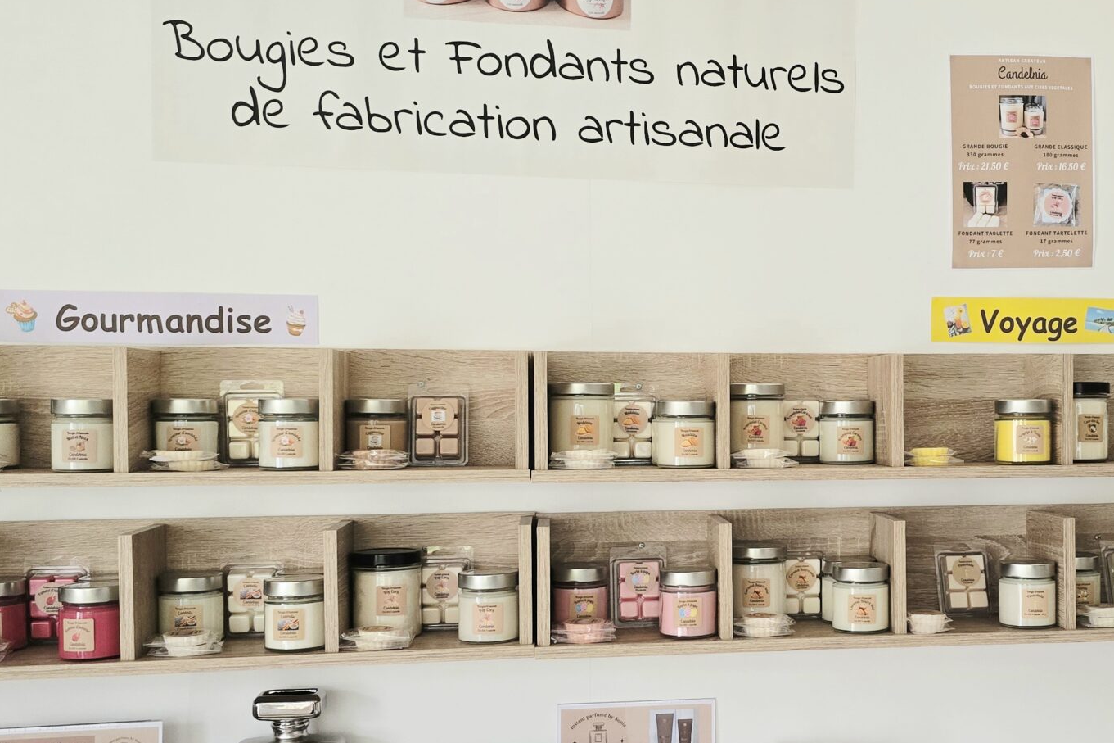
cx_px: 783
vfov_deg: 29.7
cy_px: 460
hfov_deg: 42.7
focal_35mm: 45
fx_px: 1392
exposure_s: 1/101
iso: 640
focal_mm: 6.3
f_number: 1.7
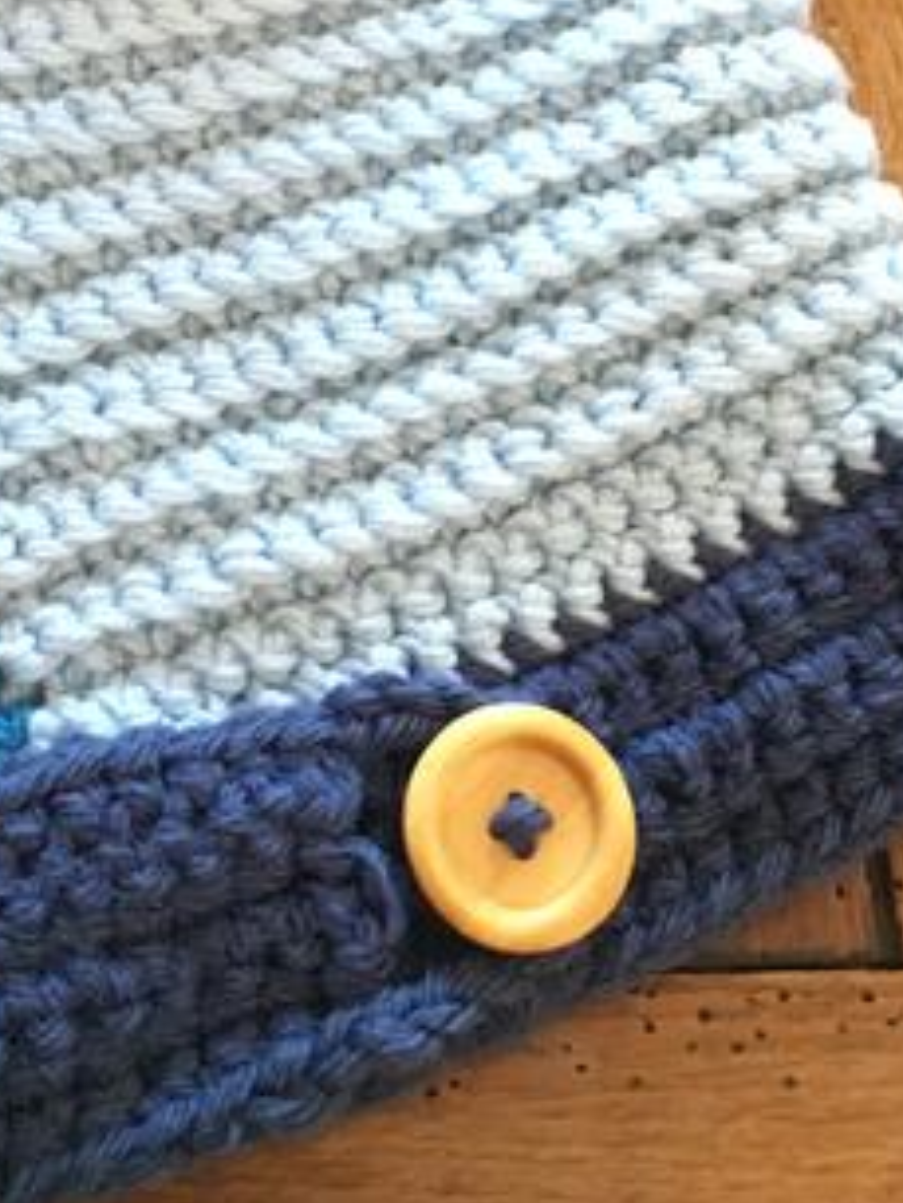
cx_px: 323
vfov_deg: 32.2
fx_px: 1981
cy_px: 134
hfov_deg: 25.6
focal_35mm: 57
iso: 320
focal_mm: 4.15
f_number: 2.2
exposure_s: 1/17
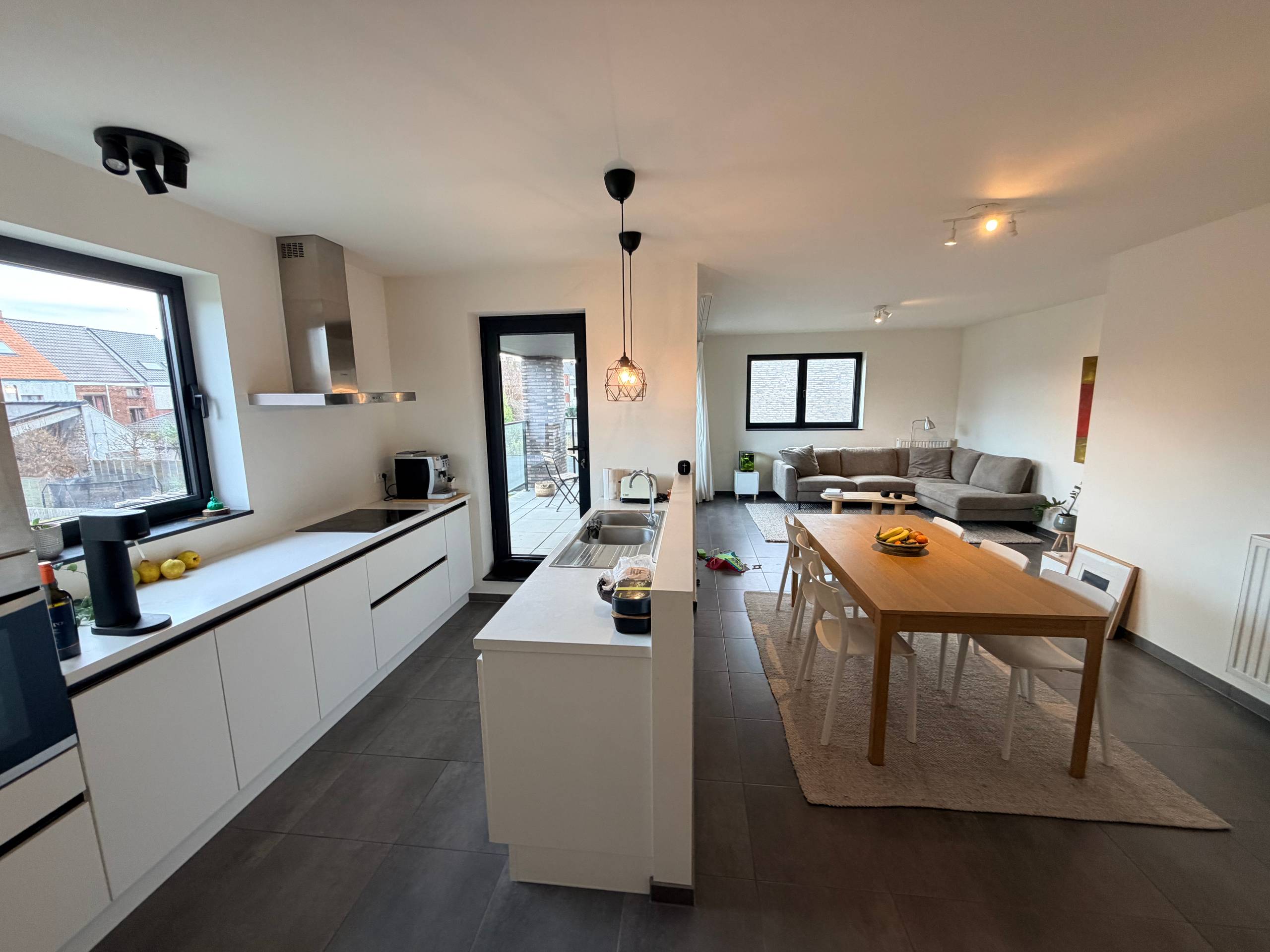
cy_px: 476
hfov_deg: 102.1
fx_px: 514
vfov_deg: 85.7
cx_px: 635
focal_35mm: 14
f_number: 2.2
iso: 200
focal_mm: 2.22
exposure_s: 1/100
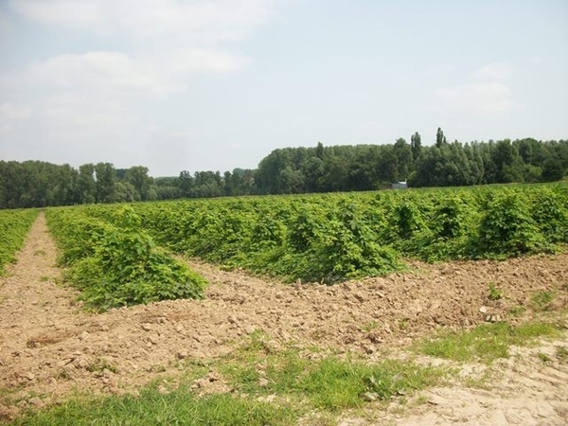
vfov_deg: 44.2
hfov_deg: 56.8
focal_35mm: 32
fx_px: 525
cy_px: 213
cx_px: 284
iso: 80
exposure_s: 1/160
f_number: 8.8
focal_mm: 5.7
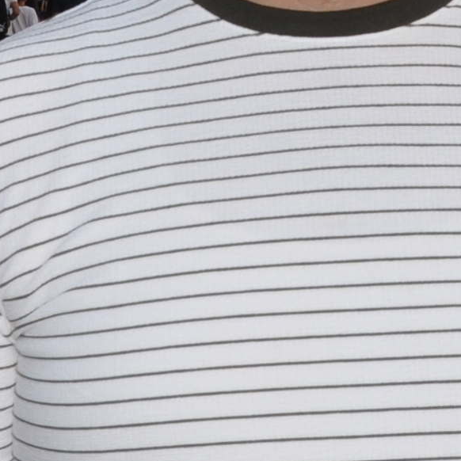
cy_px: -97
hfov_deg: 10.3
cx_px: 184
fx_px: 2546
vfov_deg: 10.2
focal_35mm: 169
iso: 200
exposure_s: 1/200
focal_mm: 18
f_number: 8
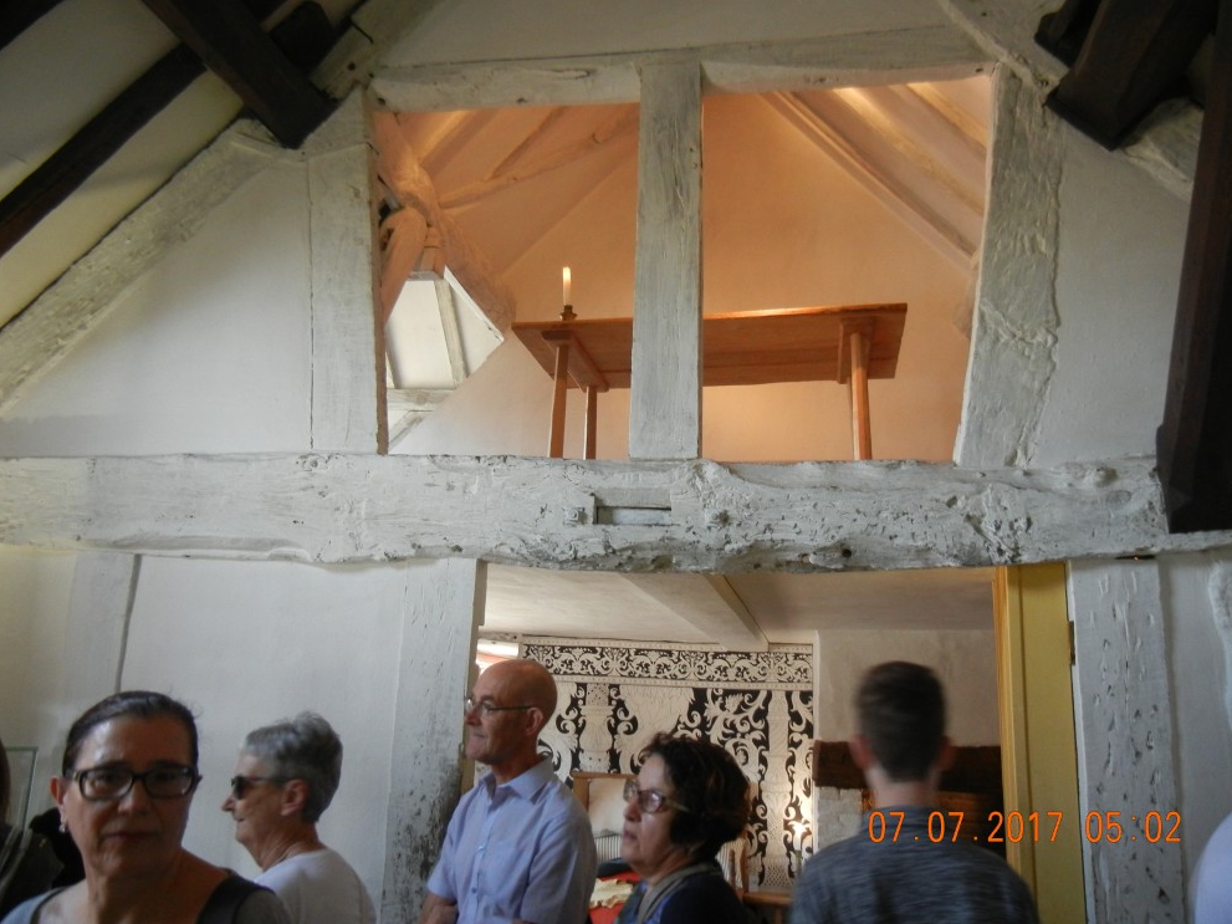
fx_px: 1103
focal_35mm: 31
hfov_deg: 58.4
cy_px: 449
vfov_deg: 45.4
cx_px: 623
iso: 400
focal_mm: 5.4
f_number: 3.5
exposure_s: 1/24.7
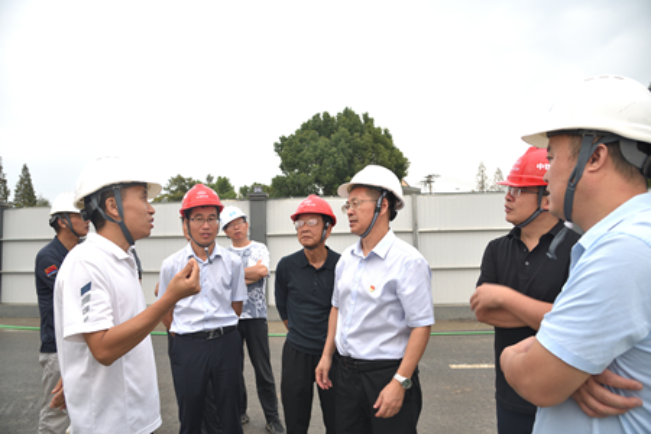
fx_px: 434
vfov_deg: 53.1
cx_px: 326
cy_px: 217
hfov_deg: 73.7
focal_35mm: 24
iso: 320
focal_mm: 24
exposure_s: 1/60
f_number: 5
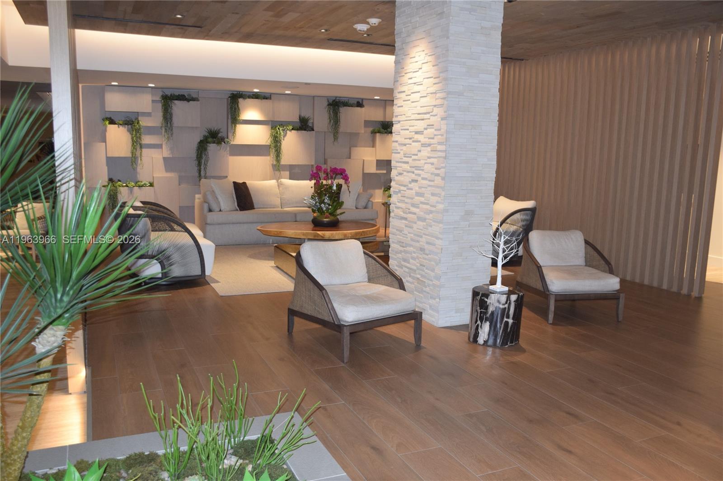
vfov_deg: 43.6
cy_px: 240
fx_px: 602
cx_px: 362
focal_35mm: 30
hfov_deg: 61.9
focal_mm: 20
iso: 800
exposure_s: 1/80
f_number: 4.5
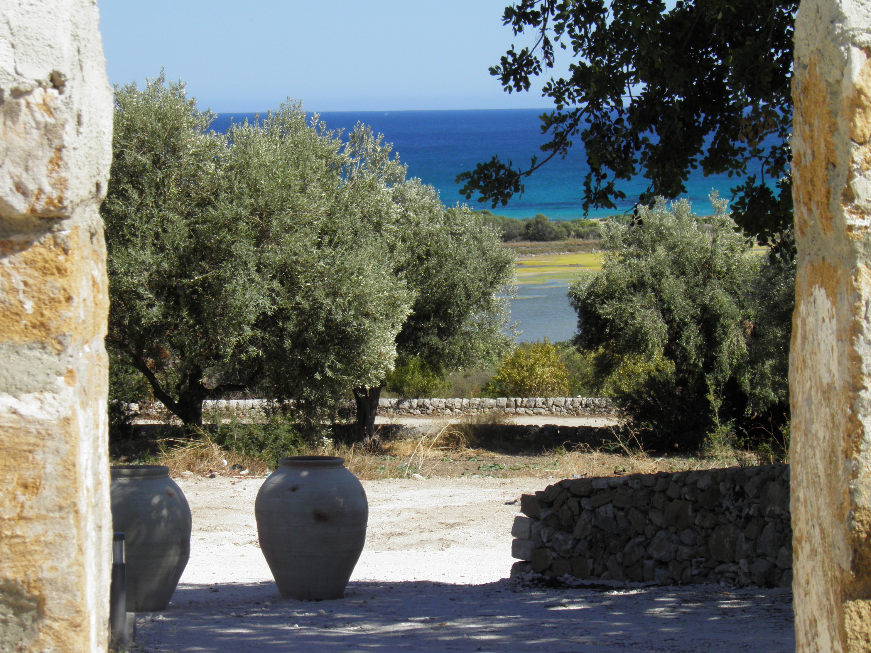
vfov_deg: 11.7
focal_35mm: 127
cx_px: 437
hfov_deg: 15.5
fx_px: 3195
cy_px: 349
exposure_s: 1/320
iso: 50
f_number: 5.6
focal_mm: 20.2
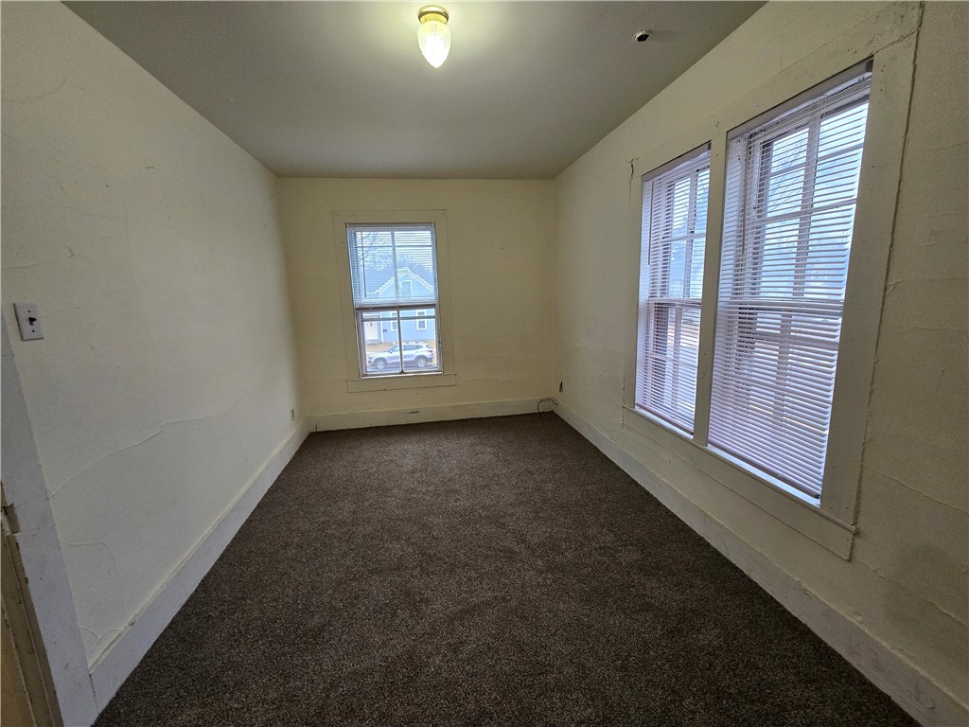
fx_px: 364
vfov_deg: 89.9
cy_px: 364
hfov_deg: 106.2
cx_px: 484
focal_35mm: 13
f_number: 2.2
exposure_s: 1/60
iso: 250
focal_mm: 2.2
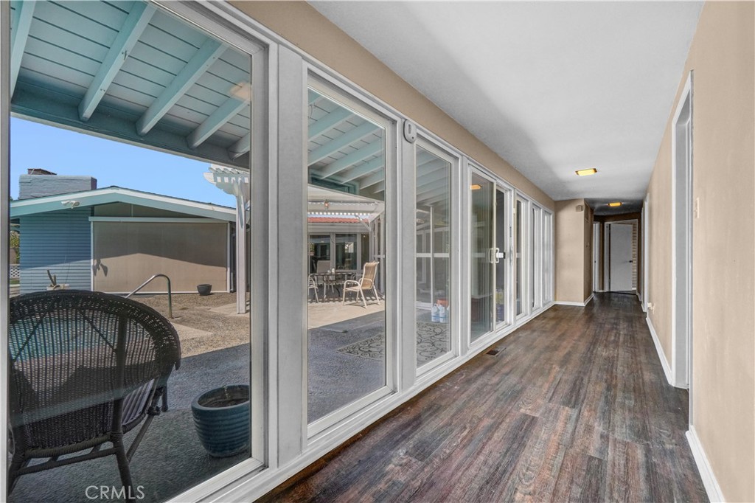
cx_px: 378
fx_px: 314
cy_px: 252
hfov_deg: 100.4
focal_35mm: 15
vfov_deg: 77.3
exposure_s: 1/30
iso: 320
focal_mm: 10
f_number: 11
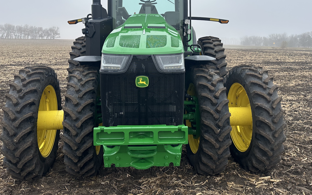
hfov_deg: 58.1
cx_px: 162
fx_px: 281
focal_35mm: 33
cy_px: 52
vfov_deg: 37.5
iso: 80
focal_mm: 6.86
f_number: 1.78
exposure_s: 1/999
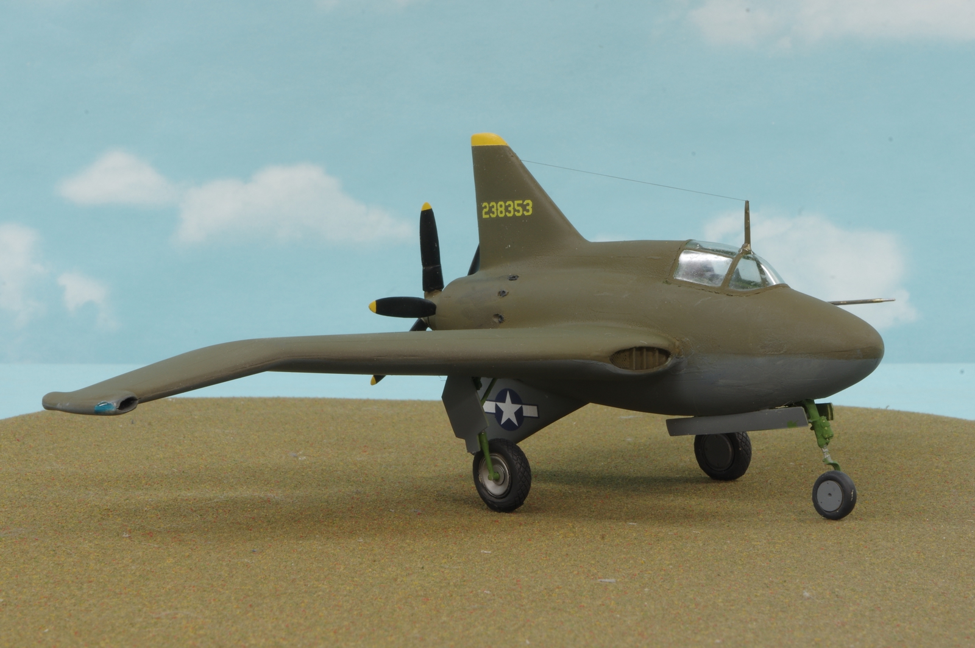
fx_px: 2435
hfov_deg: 22.6
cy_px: 324
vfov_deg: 15.2
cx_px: 488
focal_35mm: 90
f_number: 32
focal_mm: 60
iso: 100
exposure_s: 5
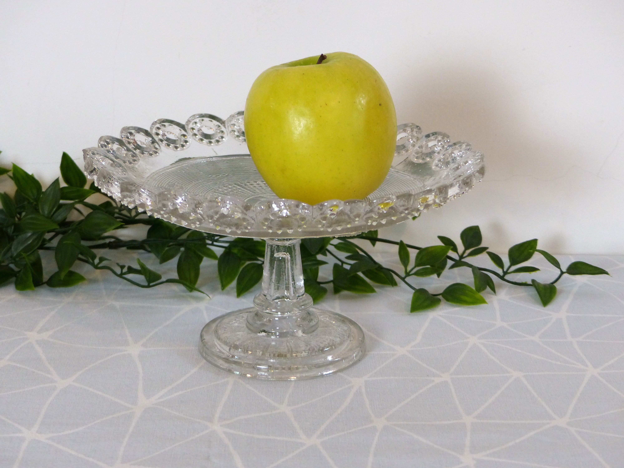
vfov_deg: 21.9
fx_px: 1208
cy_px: 234
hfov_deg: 29.0
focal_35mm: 67
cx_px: 312
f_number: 2.8
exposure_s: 1/60
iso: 400
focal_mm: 11.4
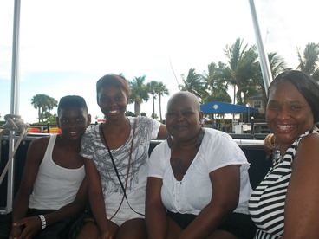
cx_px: 160
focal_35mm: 38
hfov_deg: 49.0
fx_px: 350
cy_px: 120
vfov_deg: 37.7
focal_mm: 6.3
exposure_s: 1/125
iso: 80
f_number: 4.5
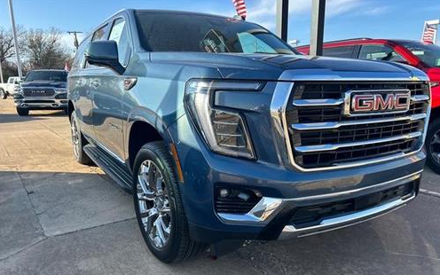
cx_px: 222
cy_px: 163
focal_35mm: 28
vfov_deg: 44.3
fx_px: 336
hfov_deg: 66.5
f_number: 1.5
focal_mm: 5.7
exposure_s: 1/1000
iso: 50
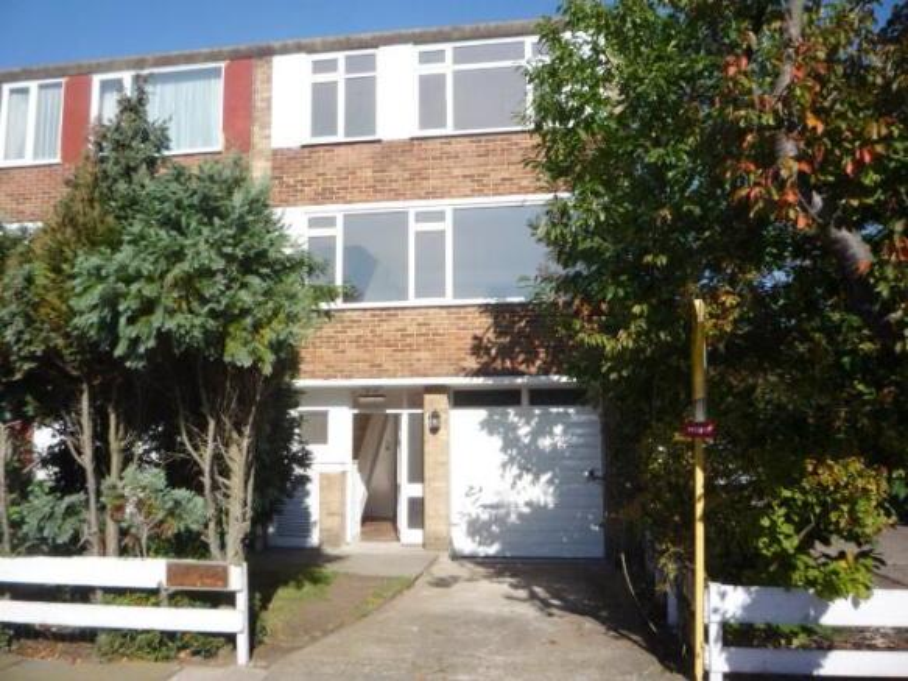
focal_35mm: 30
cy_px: 340
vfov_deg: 46.8
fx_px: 787
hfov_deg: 60.0
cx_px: 454
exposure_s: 1/400
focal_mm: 5.2
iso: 100
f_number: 5
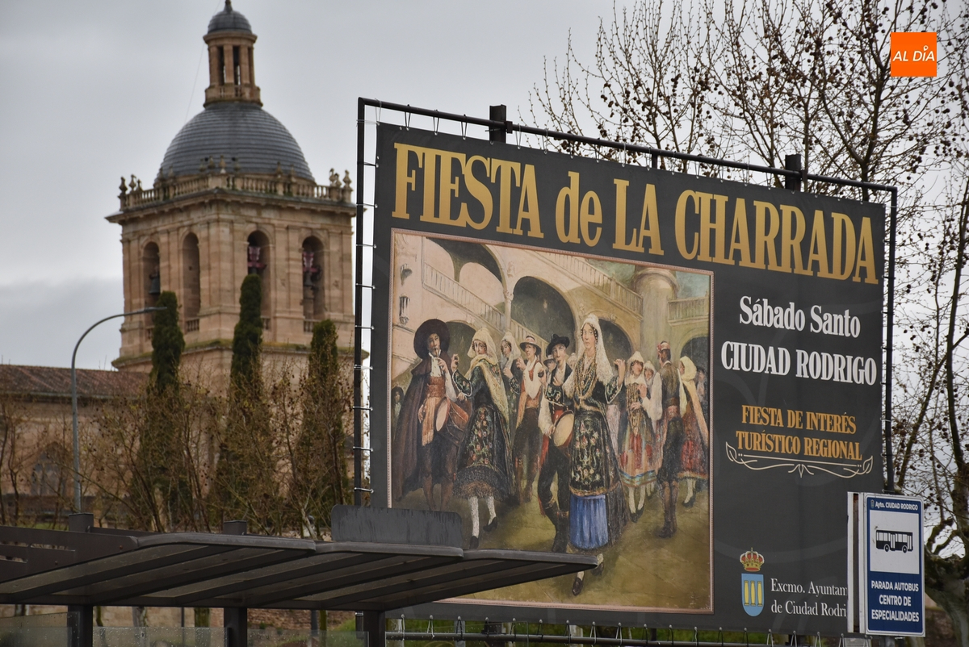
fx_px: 3636
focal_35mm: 135
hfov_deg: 15.2
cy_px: 324
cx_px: 484
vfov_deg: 10.2
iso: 400
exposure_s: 1/60
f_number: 5.3
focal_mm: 90
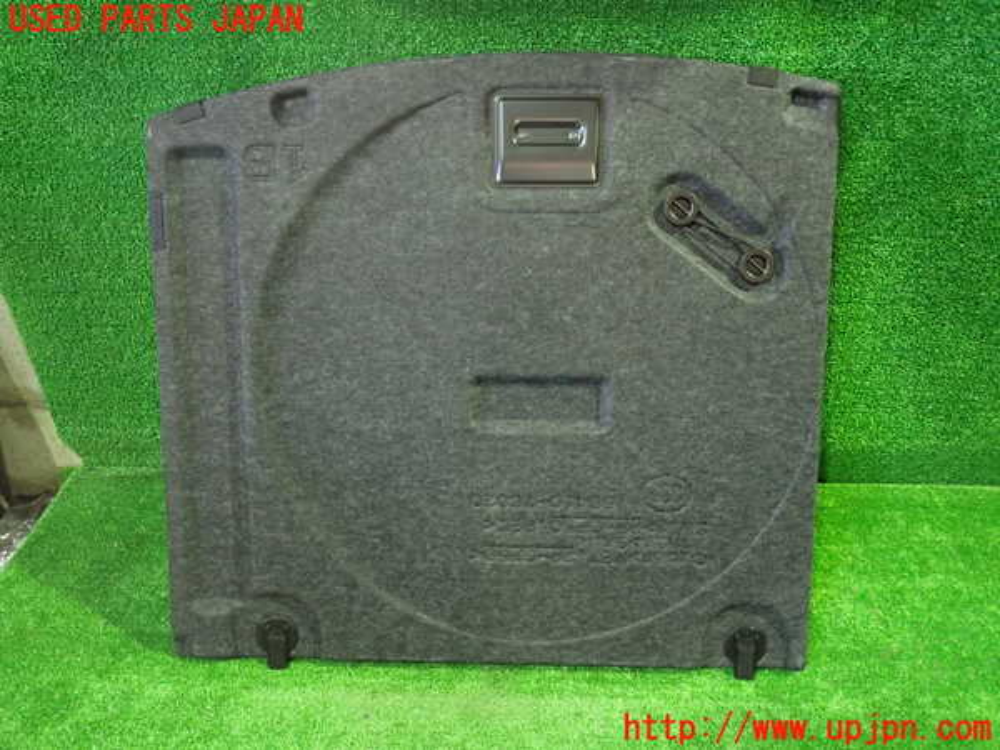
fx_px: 722
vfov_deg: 54.9
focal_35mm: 25
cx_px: 500
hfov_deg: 69.4
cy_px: 375
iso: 800
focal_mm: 4.5
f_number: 2
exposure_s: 1/30
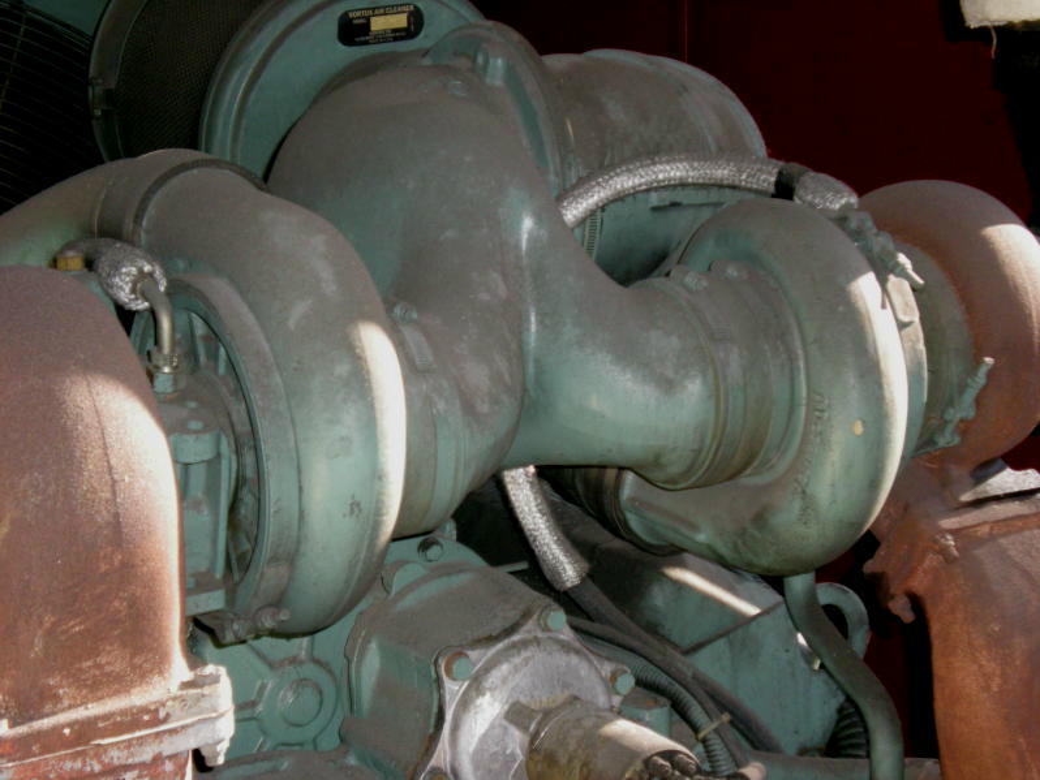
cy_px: 390
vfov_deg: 19.9
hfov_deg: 26.3
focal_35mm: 74
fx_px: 2224
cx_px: 520
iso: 237
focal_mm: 12.3
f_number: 4.6
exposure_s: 1/120
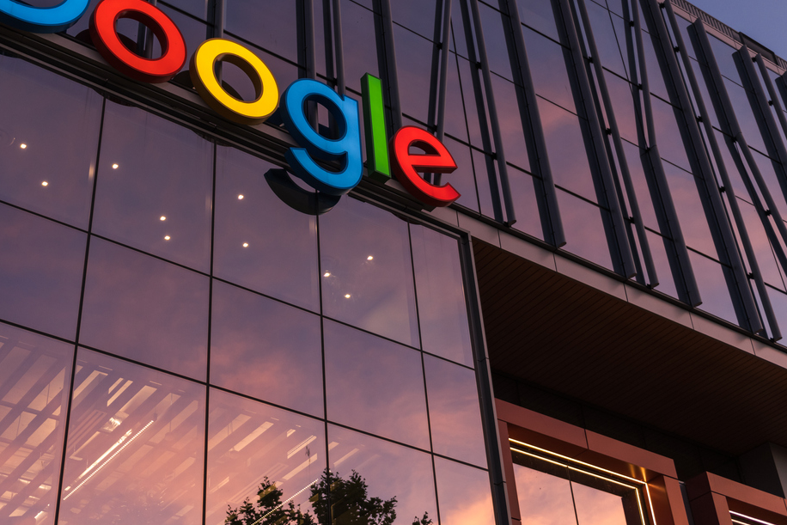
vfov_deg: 25.9
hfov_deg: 38.0
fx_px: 1137
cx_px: 313
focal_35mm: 52
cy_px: 194
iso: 400
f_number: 2.8
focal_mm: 38
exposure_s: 1/200
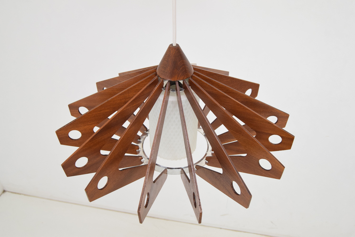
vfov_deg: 38.4
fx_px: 340
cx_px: 178
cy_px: 118
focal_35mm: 34
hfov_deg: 55.1
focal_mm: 23
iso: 1600
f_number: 6.3
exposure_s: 1/160
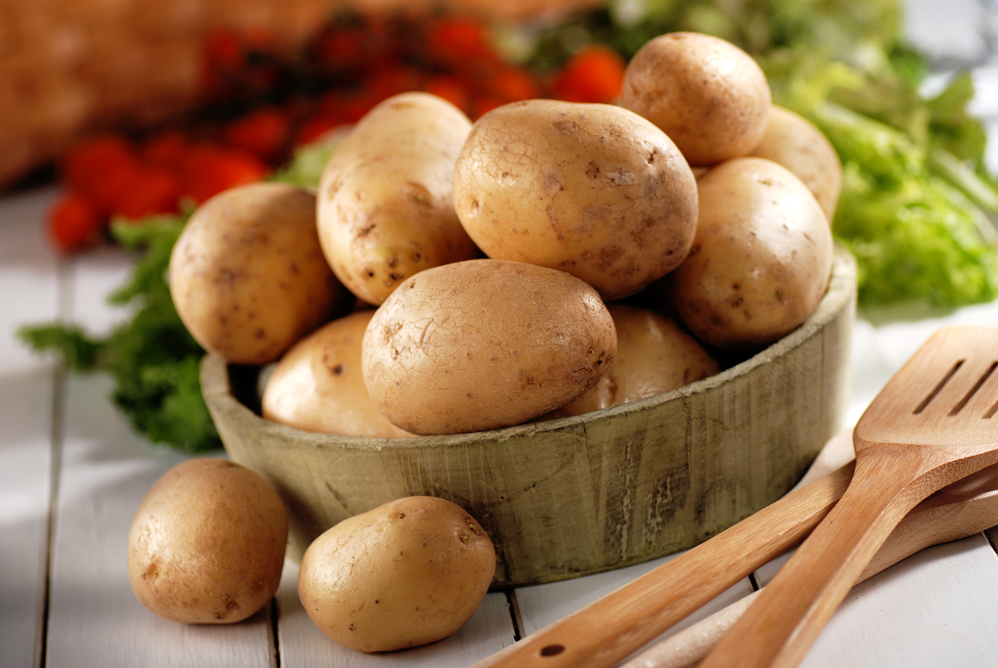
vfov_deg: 10.2
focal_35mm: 135
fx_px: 3747
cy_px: 334
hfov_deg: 15.2
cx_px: 499
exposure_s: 1/125
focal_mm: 90
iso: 100
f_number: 4.5
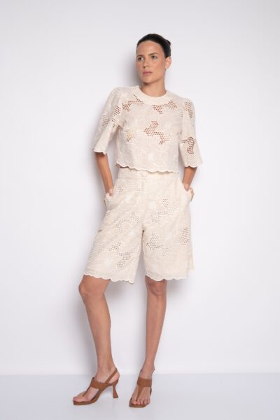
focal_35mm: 48
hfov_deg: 28.0
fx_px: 561
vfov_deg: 41.1
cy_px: 210
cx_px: 140
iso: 200
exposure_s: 1/160
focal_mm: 48
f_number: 5.6
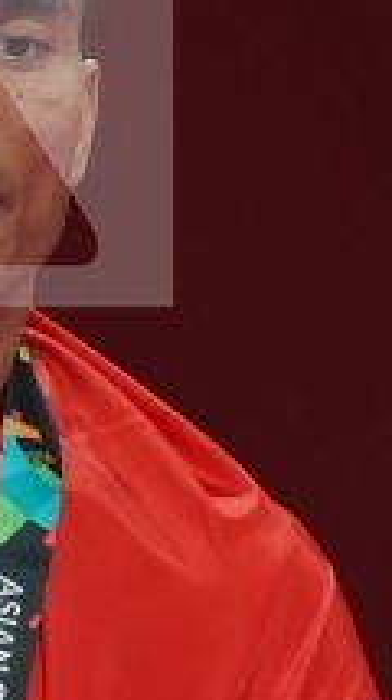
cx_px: -131
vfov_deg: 1.3
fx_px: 30451
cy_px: 1168
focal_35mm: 1644
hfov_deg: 0.7
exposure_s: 1/500
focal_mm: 280
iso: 2000
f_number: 4
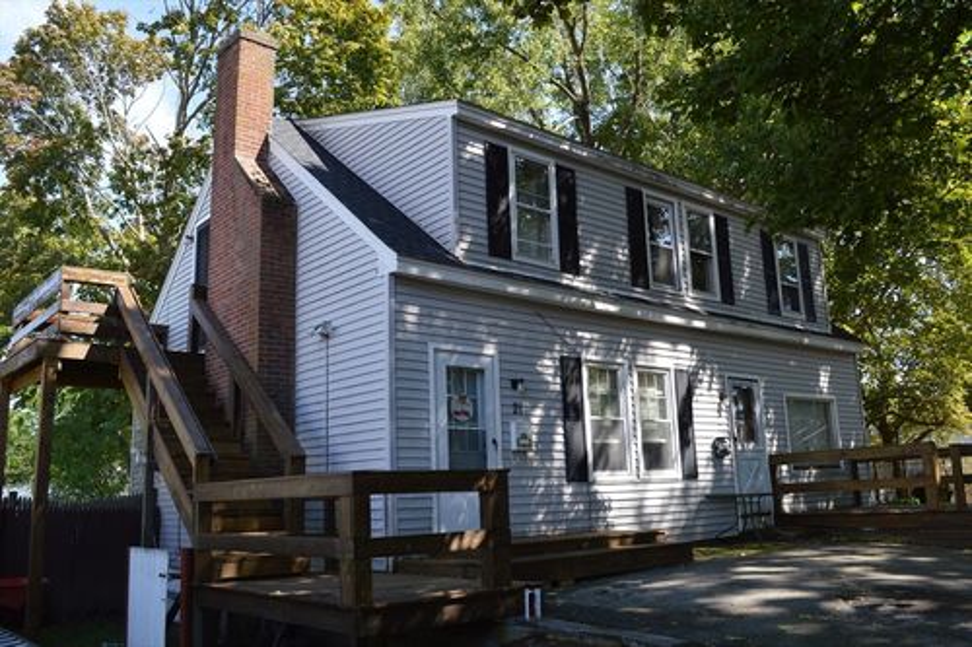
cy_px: 324
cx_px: 486
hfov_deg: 61.9
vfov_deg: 43.6
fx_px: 810
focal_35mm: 30
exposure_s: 1/125
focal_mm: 20
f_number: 5.6
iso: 110
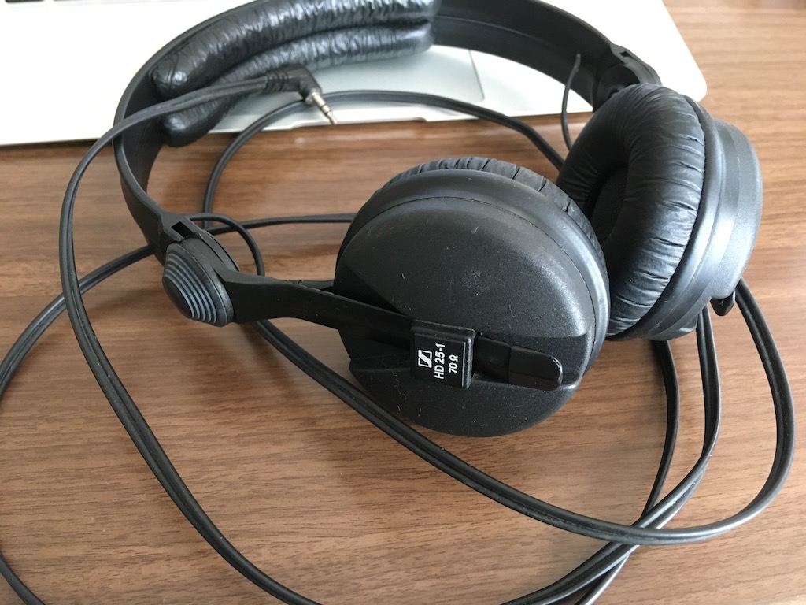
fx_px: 675
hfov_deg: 61.7
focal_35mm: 29
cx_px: 403
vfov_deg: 48.2
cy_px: 302
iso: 200
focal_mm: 4.15
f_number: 2.2
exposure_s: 1/24
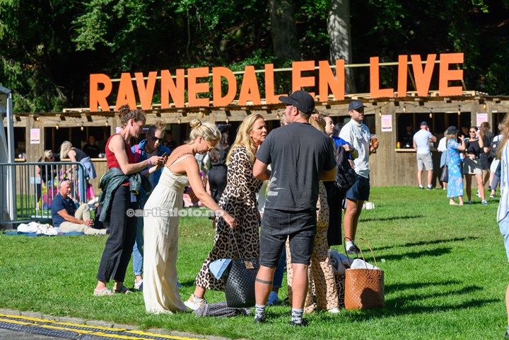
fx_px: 1697
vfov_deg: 11.4
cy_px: 170
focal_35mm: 120
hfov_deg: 17.1
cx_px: 254
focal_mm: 120
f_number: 8
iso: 400
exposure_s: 1/800
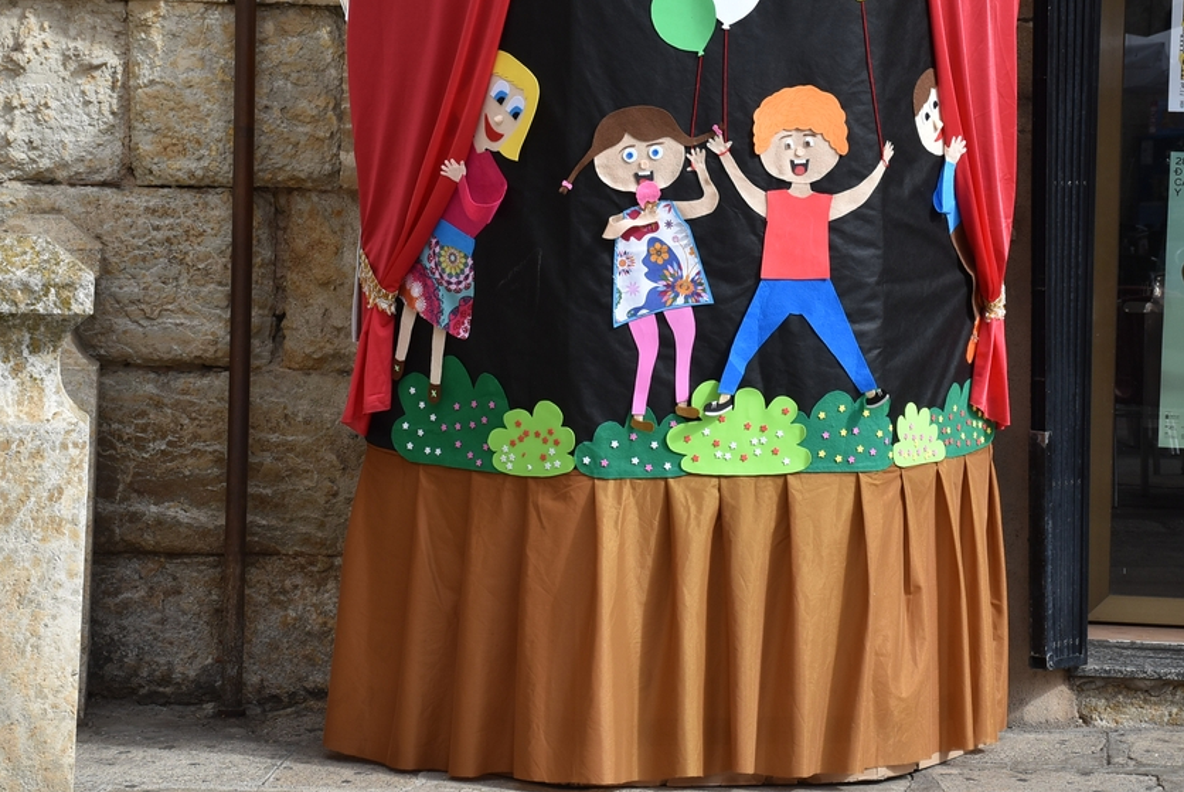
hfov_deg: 18.2
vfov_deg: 12.2
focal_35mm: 112
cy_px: 251
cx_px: 694
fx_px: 3687
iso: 200
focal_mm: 52
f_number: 8
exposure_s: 1/250
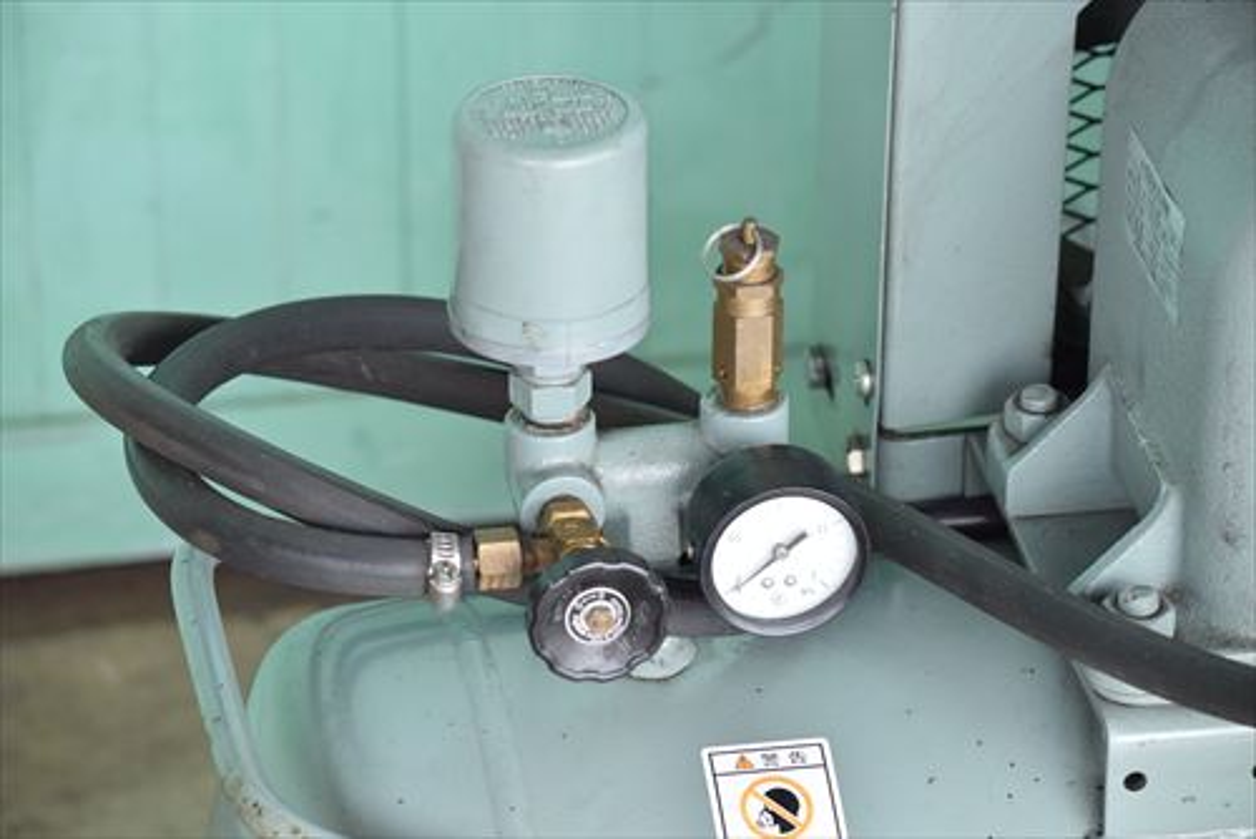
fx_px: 5341
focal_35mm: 153
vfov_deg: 9.0
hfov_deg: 13.4
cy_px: 420
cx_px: 628
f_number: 6.3
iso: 1250
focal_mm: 102
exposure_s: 1/160
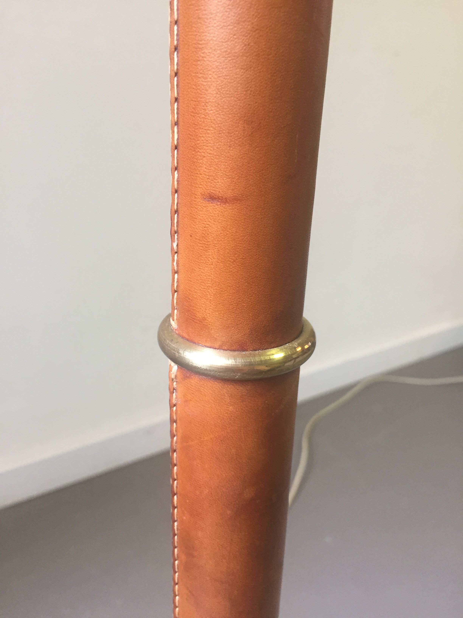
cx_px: 232
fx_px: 517
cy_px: 309
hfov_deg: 48.2
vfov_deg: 61.7
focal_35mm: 29
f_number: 2.2
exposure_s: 1/33
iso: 160
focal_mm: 4.15
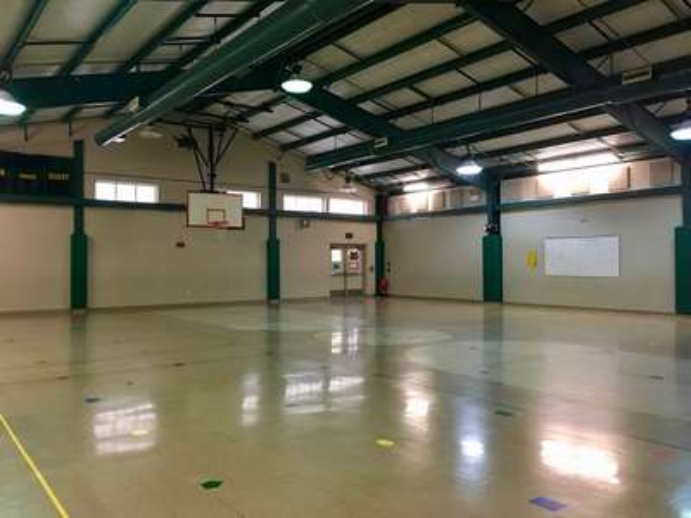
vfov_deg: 48.2
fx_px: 579
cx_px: 346
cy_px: 259
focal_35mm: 29
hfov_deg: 61.7
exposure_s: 1/15
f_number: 2.2
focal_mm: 4.15
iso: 100
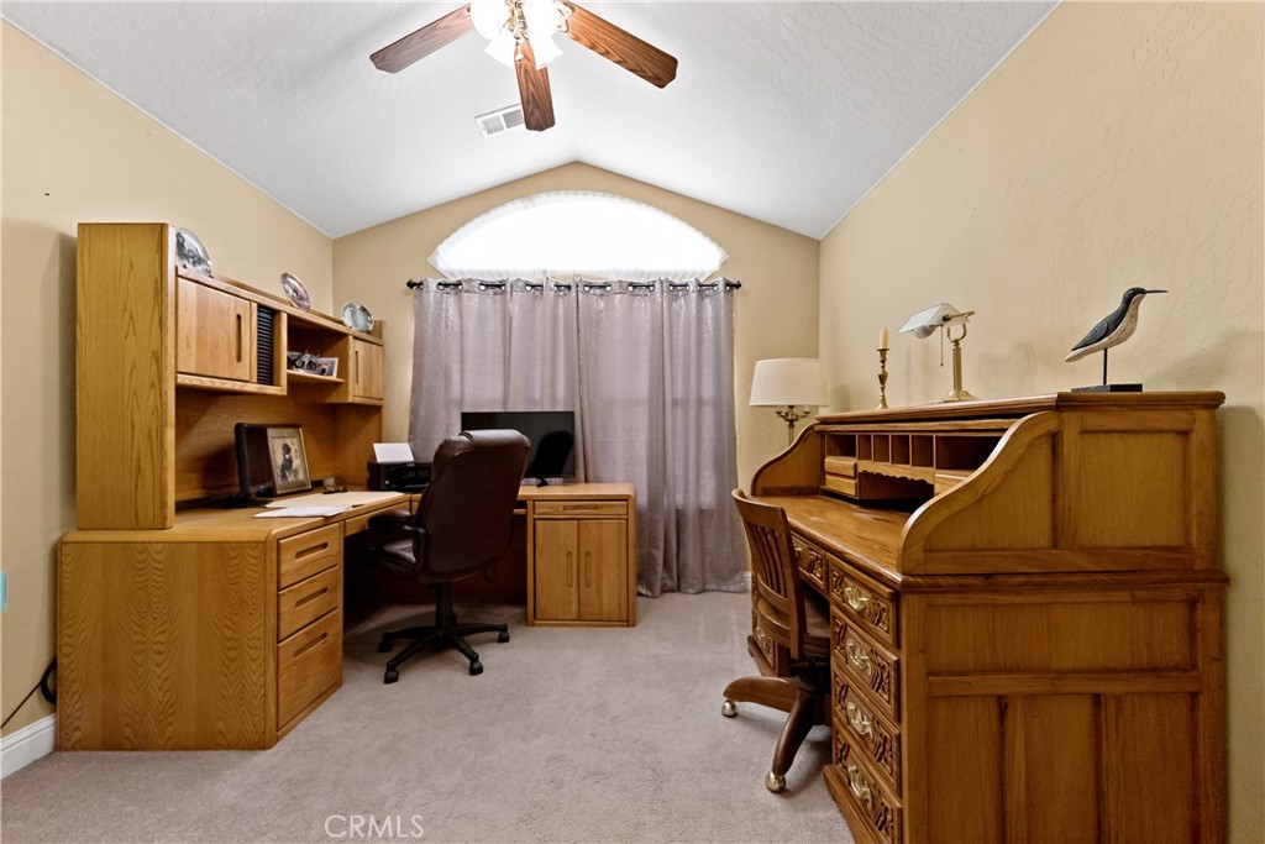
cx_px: 632
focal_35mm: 14
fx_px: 492
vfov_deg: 81.2
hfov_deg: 104.2
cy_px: 422
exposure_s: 1/160
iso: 1250
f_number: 3.2
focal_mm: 14
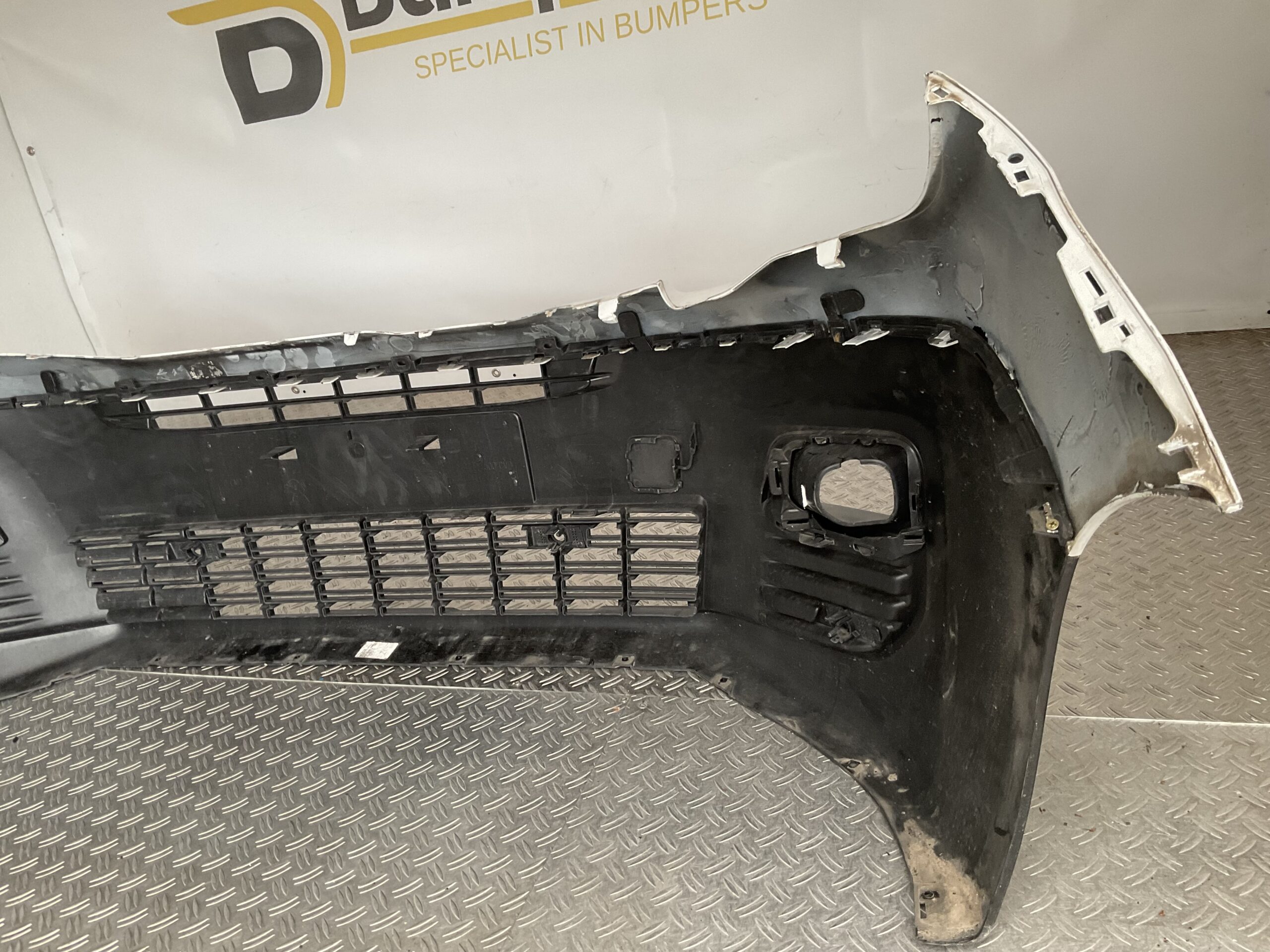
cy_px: 476
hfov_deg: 61.7
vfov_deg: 48.2
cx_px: 635
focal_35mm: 29
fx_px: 1064
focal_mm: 3
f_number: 1.8
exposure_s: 1/50
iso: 80
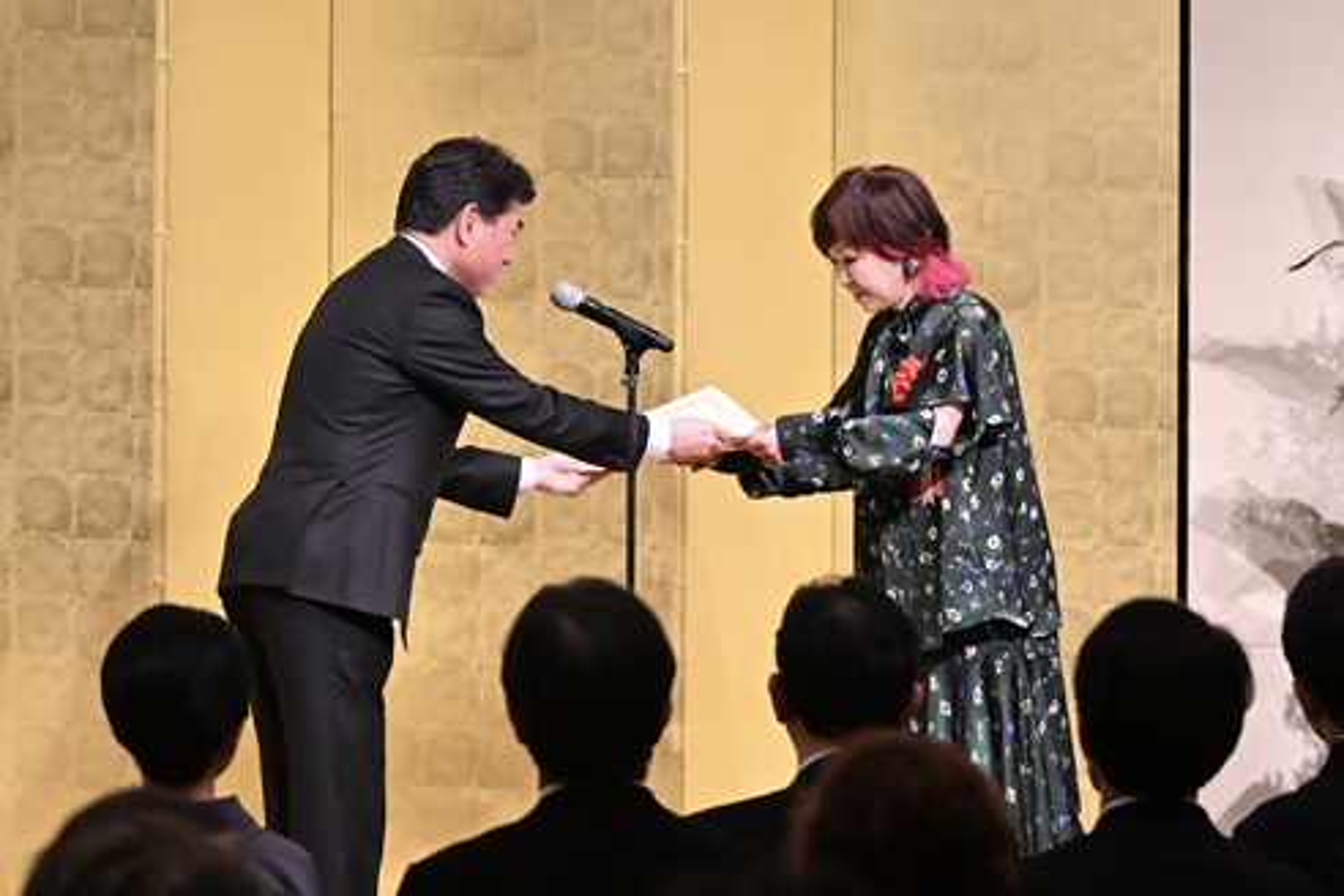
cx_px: 672
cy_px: 448
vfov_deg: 9.8
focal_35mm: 140
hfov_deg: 14.7
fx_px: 5226
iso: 8000
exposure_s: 1/160
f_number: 7.1
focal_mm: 140
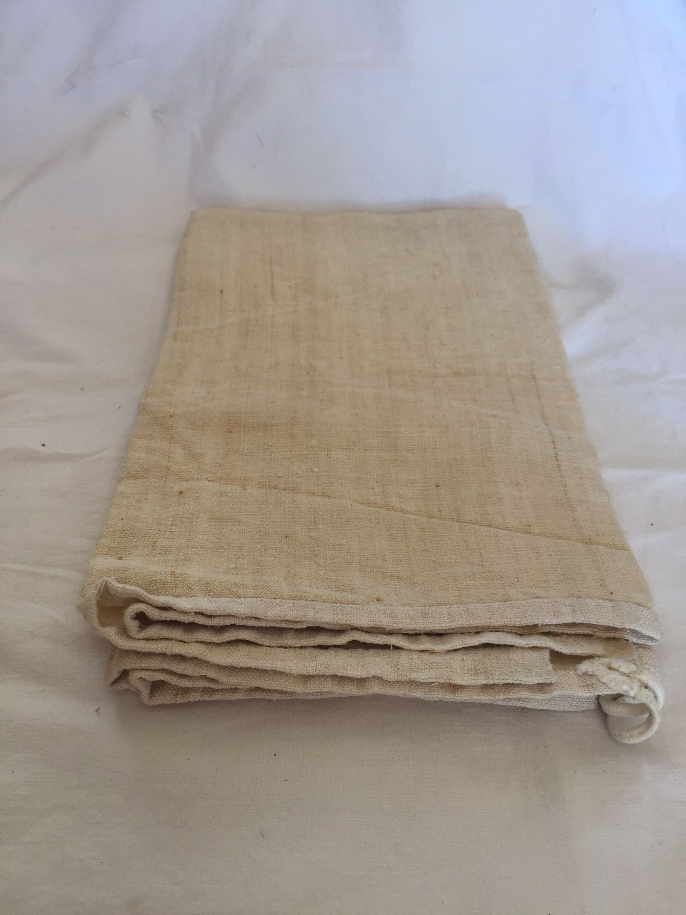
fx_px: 766
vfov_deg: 61.7
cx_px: 343
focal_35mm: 29
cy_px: 458
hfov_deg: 48.2
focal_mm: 4.15
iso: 50
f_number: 2.2
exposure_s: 1/100
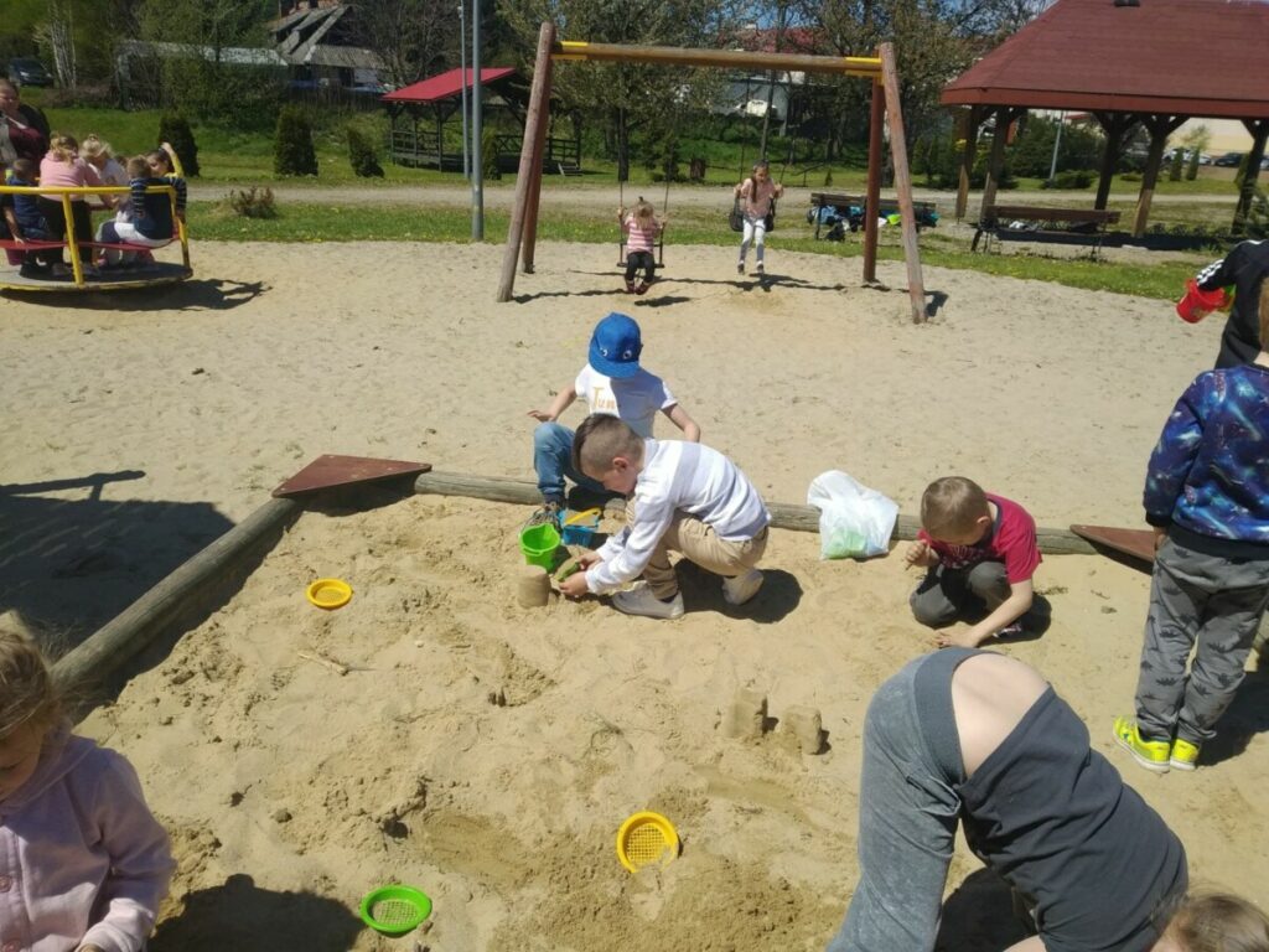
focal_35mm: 26
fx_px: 953
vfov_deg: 53.1
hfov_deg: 67.3
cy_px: 476
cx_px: 634
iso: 100
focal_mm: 3.82
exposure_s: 1/1770
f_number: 2.2
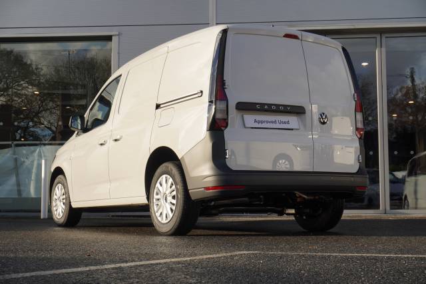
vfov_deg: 24.4
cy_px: 142
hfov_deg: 36.0
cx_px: 213
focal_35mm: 56
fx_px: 656
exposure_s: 1/125
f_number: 8
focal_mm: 37
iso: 100
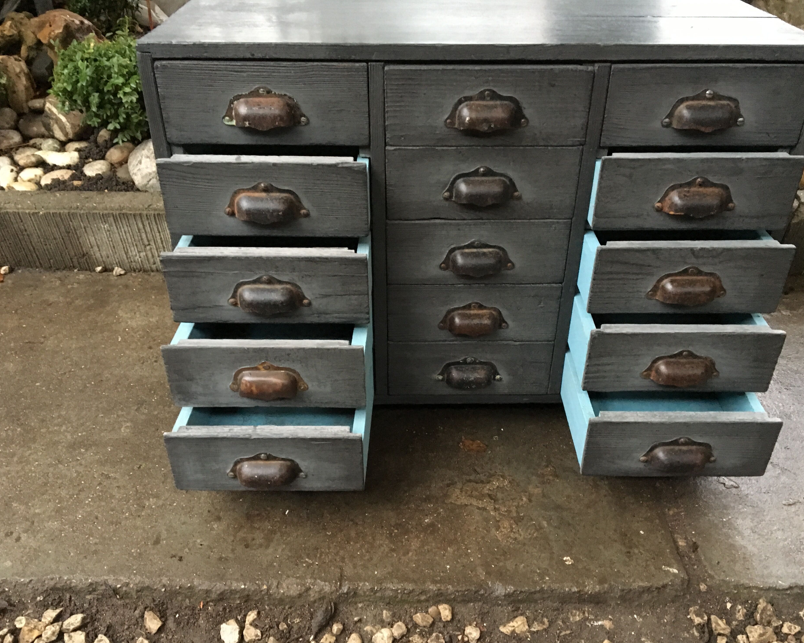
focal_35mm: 31
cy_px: 329
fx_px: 738
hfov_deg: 57.1
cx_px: 424
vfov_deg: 47.1
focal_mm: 4.15
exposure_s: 1/17
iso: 250
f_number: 2.2
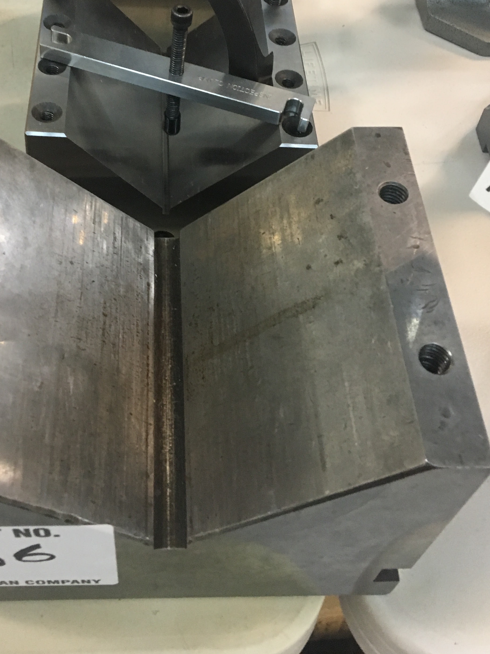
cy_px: 203
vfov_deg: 44.0
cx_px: 184
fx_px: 793
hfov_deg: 34.2
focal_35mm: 42
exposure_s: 1/30
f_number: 2.2
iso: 160
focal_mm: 4.15
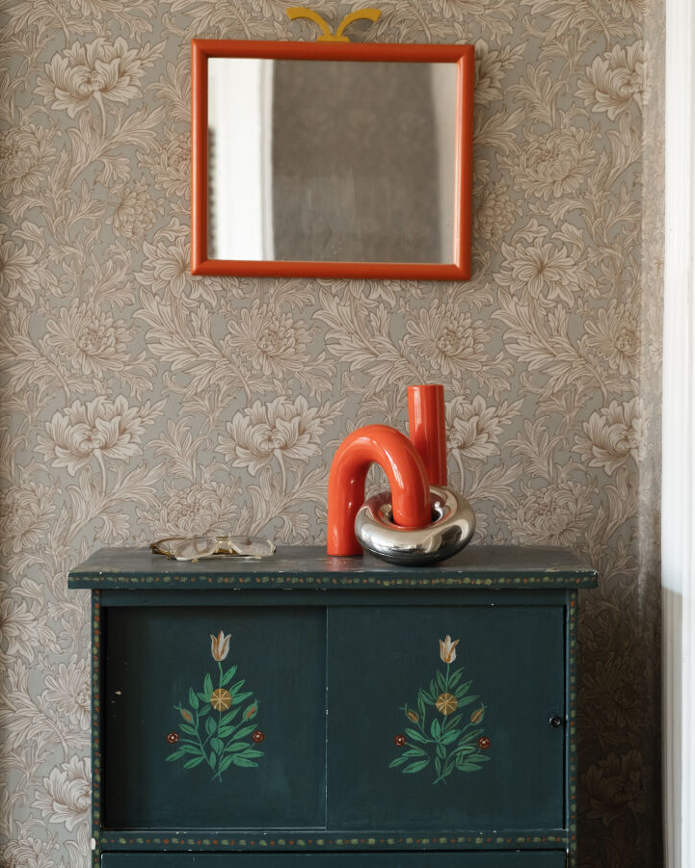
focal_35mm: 63
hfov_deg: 24.2
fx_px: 1620
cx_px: 352
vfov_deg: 30.0
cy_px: 400
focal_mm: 36.5
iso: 800
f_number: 3.2
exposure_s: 1/8
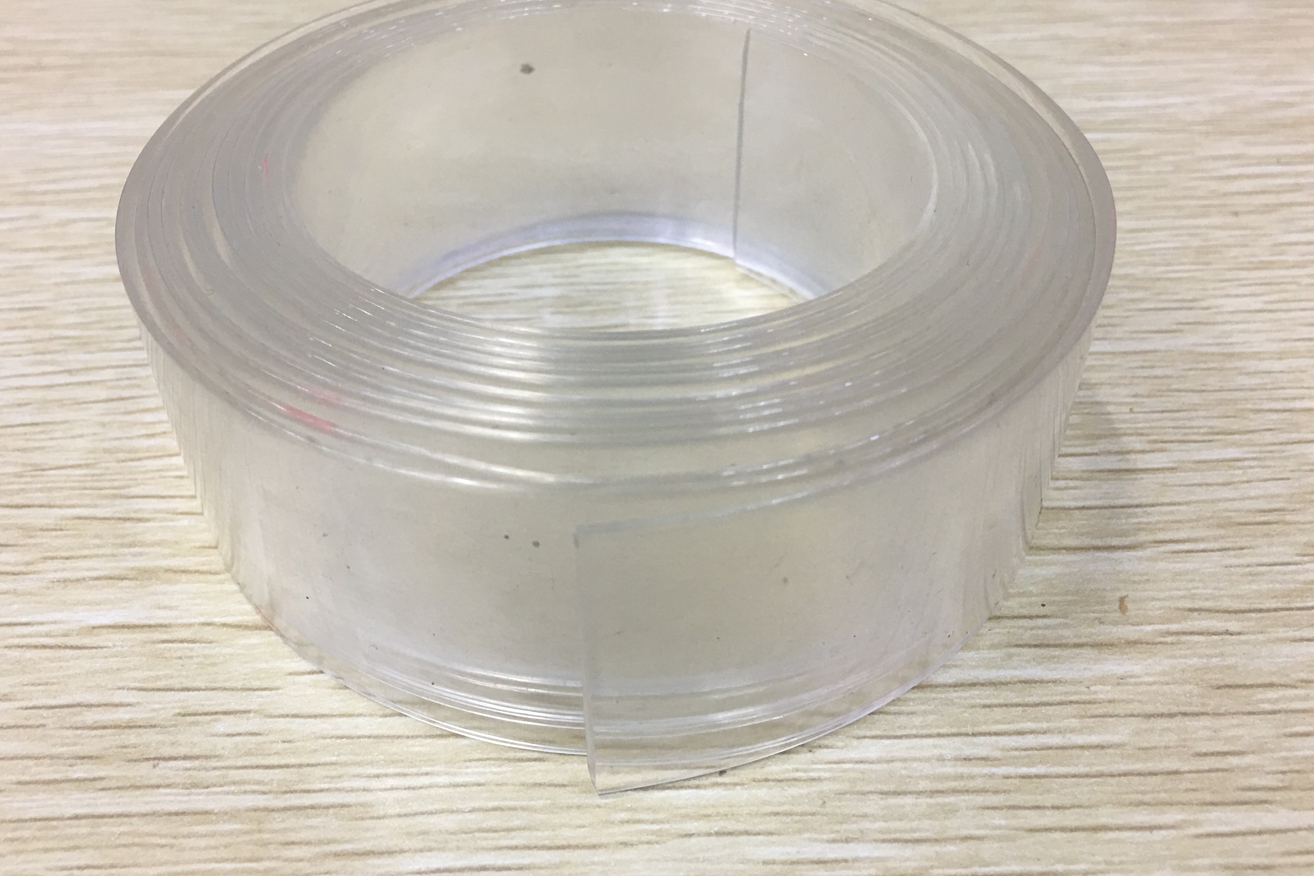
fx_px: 1241
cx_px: 633
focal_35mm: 34
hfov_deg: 55.8
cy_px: 406
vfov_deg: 38.9
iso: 40
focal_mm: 4.15
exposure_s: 1/33
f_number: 2.2
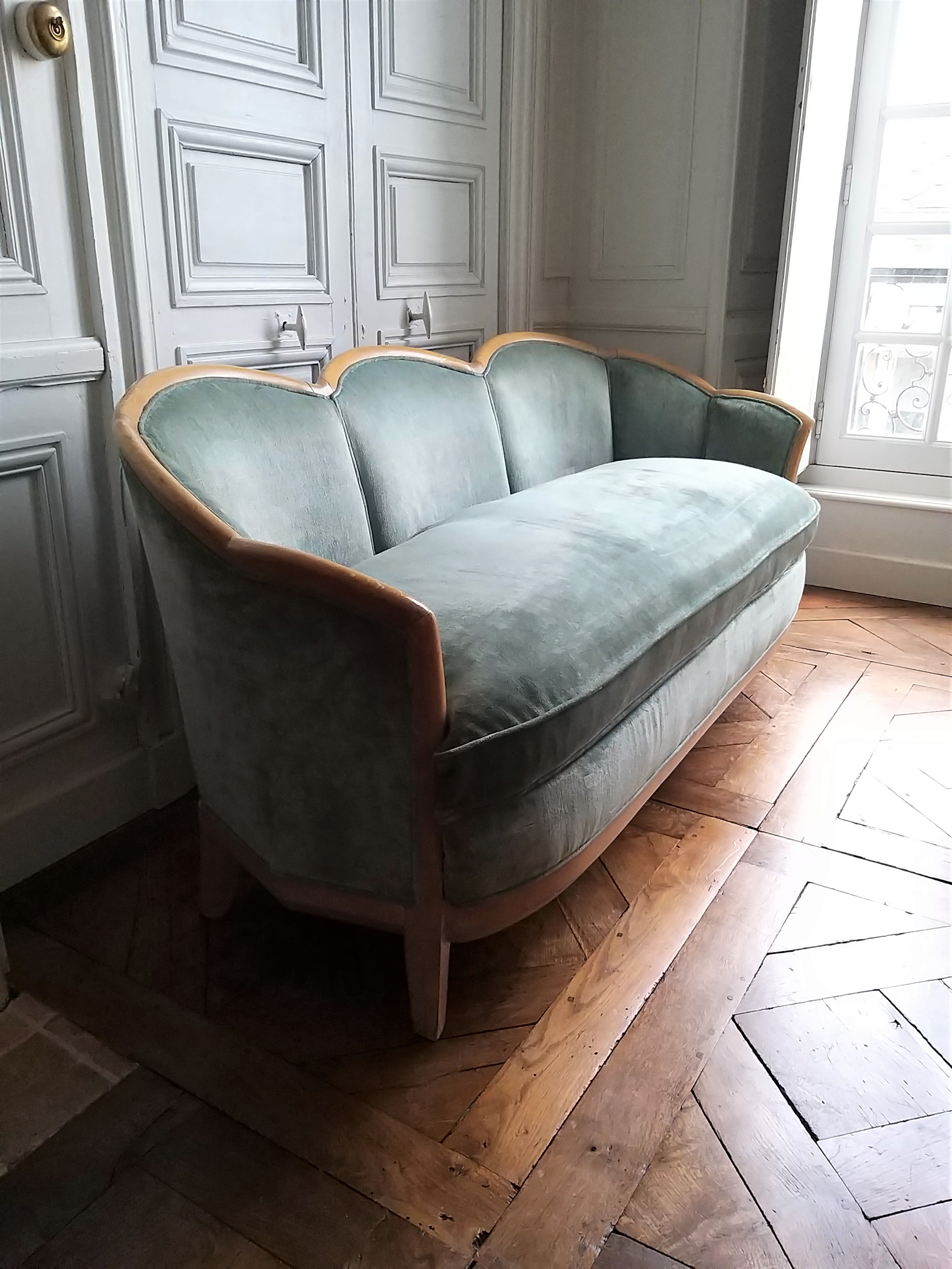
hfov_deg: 53.1
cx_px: 476
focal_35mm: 26
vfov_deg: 67.3
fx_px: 953
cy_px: 634
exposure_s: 1/248
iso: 400
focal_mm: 3.93
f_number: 1.7
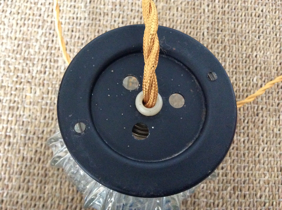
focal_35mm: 32
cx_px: 141
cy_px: 105
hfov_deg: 56.9
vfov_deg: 44.1
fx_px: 260
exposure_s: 1/17
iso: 500
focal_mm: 3.3
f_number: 2.4
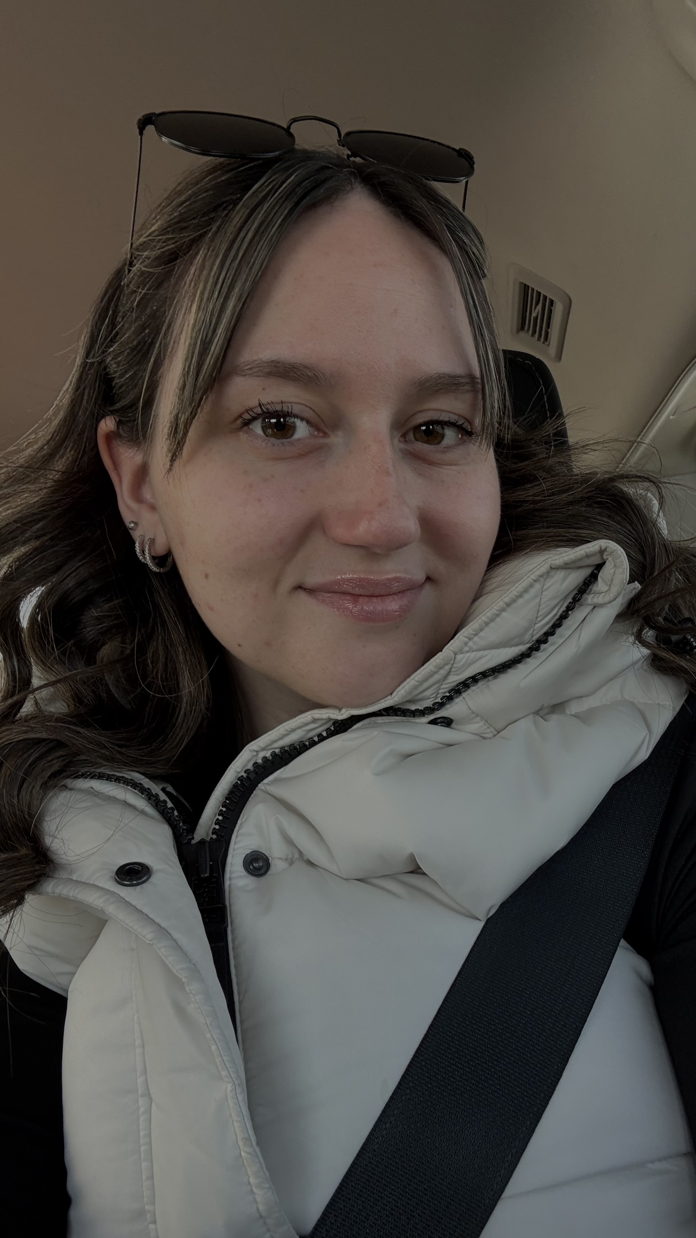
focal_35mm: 26
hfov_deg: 44.0
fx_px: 853
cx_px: 436
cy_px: 639
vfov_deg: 71.9
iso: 80
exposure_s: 1/85
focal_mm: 2.69
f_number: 1.9
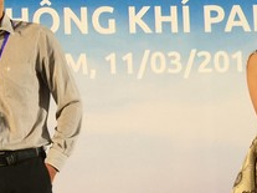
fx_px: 749
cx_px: -19
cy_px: 106
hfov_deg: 18.8
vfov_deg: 14.6
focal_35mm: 101
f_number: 2.2
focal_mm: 4.15
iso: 64
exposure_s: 1/17
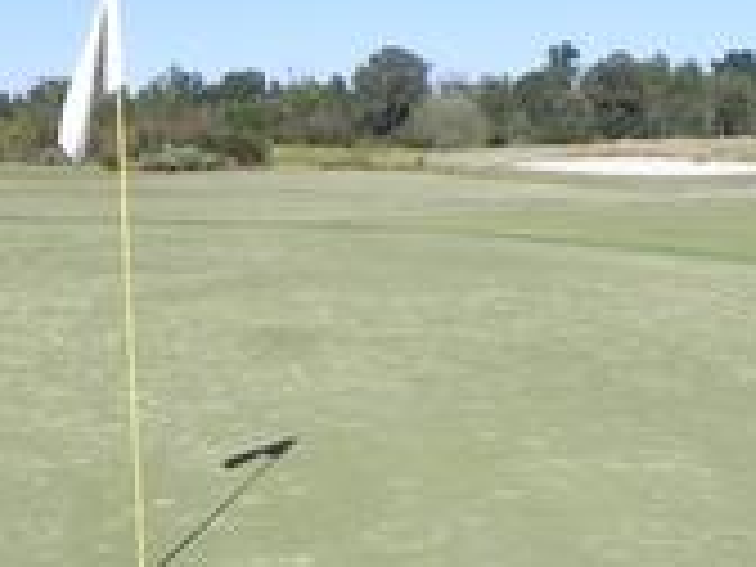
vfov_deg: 23.4
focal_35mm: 62
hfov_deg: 30.1
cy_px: 418
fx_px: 1354
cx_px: 99
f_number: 7.1
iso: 160
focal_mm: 4.6
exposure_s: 1/380
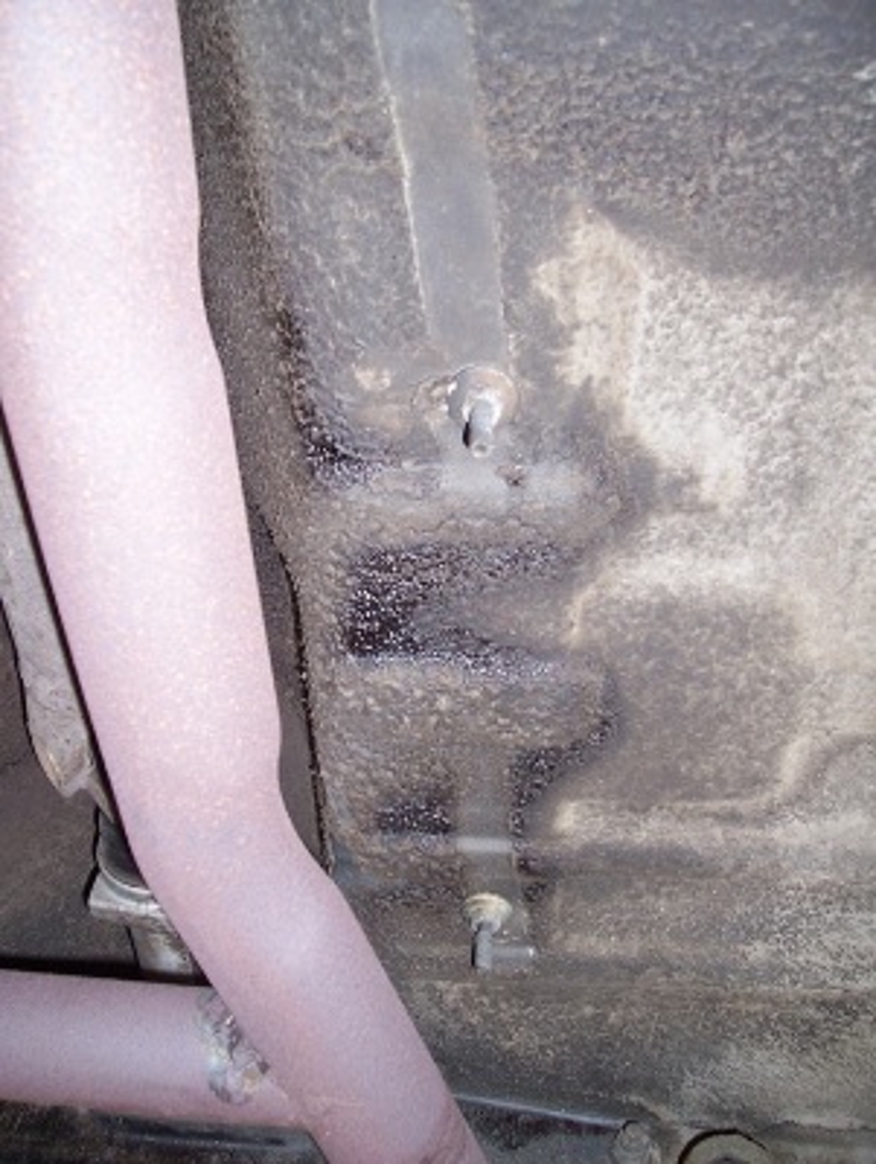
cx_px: 438
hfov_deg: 41.9
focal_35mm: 34
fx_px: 1145
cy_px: 582
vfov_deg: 53.9
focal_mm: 5.6
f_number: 2.7
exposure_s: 1/60
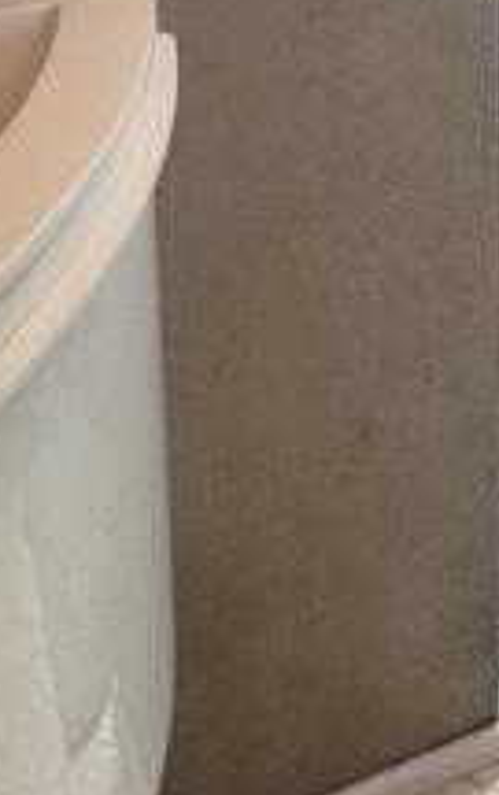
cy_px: -462
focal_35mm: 68
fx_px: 1475
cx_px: 553
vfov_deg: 23.0
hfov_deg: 18.5
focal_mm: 2.22
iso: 80
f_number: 2.2
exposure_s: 1/100
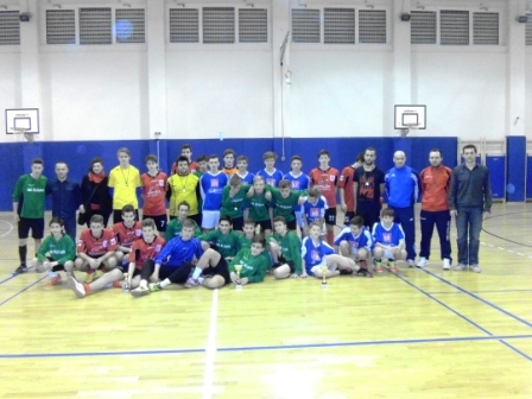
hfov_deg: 58.4
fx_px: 476
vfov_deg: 45.4
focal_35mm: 31
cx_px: 266
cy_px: 200
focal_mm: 5.47
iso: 800
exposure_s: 1/60
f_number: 2.9
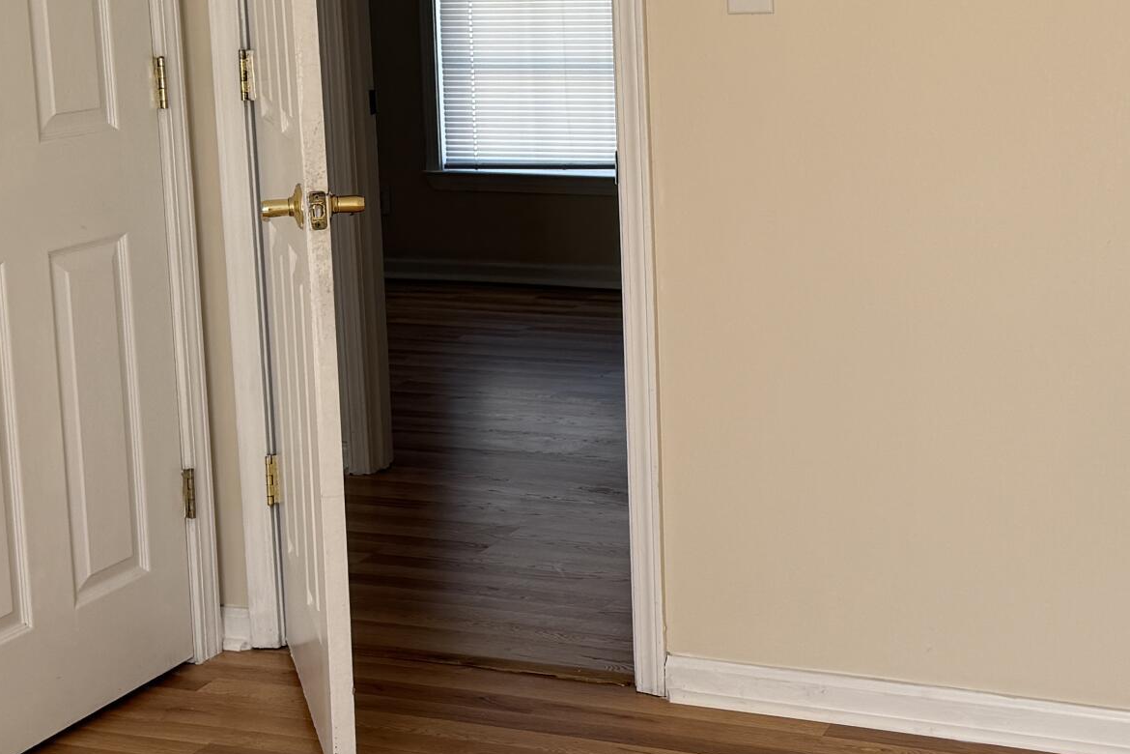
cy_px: 252
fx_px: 2009
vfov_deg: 21.2
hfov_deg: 31.2
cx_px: 748
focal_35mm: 64
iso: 80
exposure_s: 1/321
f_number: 1.78
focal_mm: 6.76
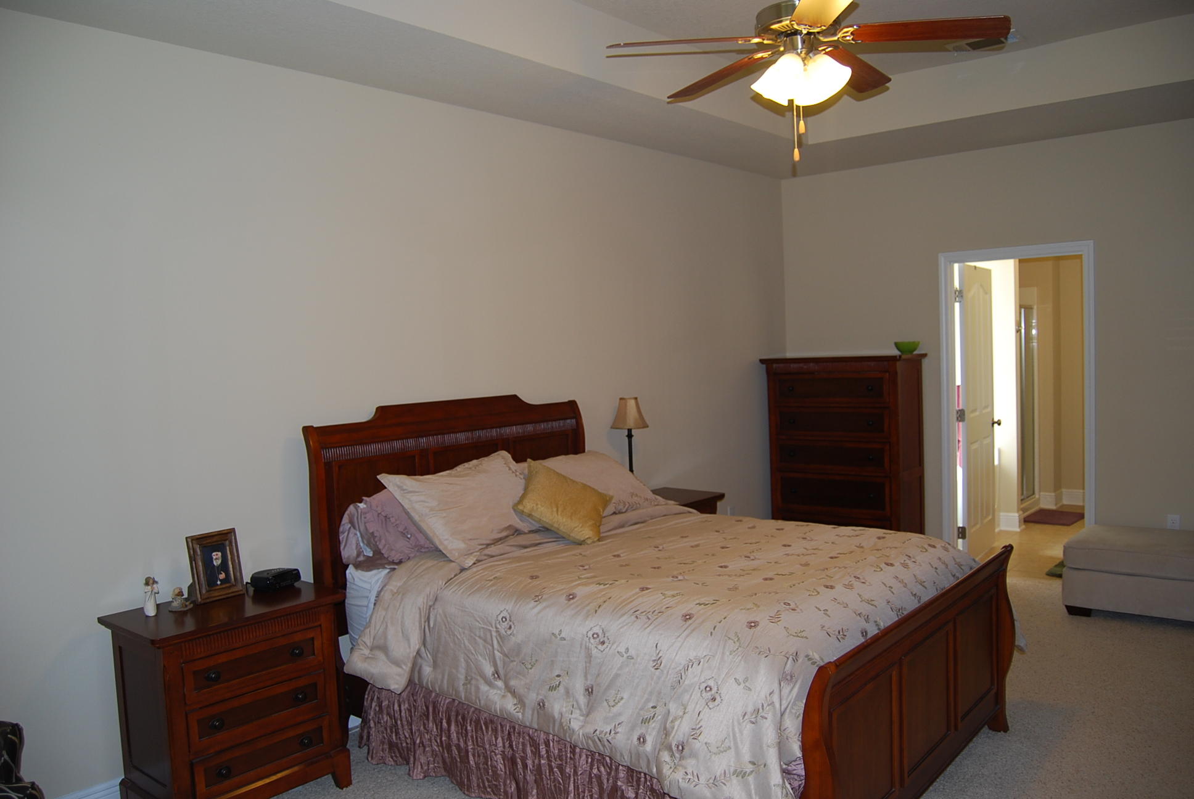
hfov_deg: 67.3
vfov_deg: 48.0
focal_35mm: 27
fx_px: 897
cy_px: 400
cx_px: 597
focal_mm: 18
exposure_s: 1/60
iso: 200
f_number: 3.5
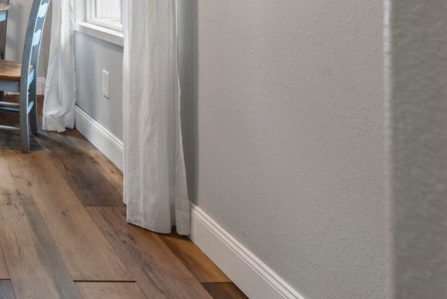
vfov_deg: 29.4
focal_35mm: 41
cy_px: -31
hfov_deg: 37.5
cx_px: -72
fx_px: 509
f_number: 9
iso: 250
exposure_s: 1/1.25
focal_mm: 16
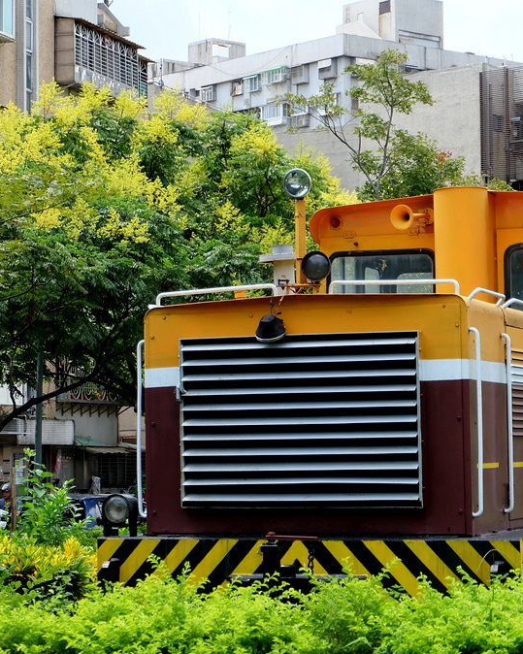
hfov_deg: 14.4
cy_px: 330
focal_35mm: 107
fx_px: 2071
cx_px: 199
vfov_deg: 17.9
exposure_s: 1/1400
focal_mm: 50
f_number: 5.6
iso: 800
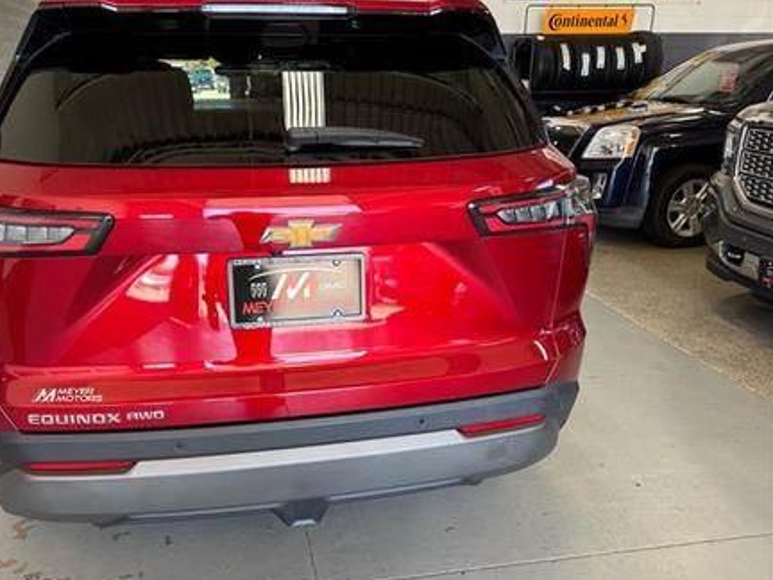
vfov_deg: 49.7
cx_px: 324
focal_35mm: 28
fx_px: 625
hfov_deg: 63.1
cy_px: 283
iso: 125
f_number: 1.78
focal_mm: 6.76
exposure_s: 1/120
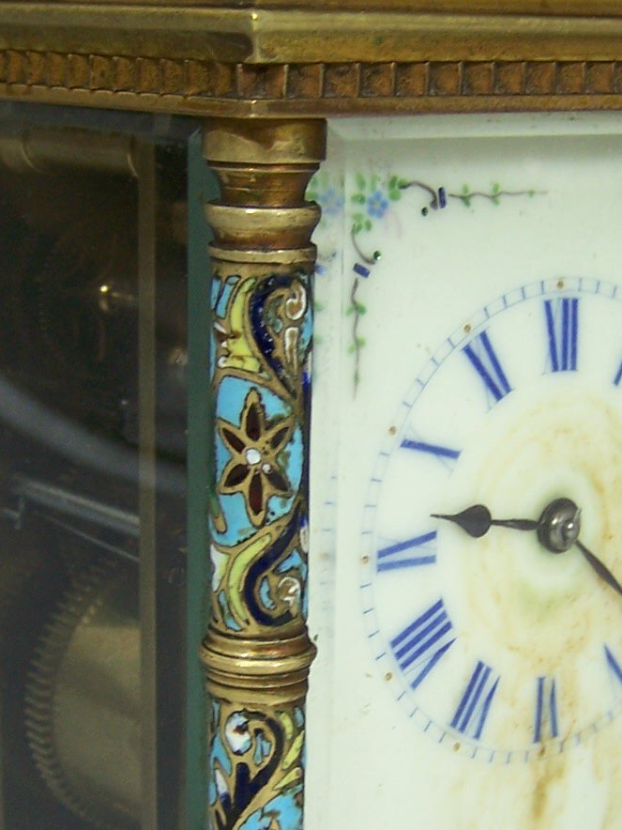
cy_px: 581
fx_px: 2108
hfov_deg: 16.8
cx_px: 376
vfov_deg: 22.1
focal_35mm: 88
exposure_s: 1/30
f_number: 2.8
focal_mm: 6.3
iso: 100
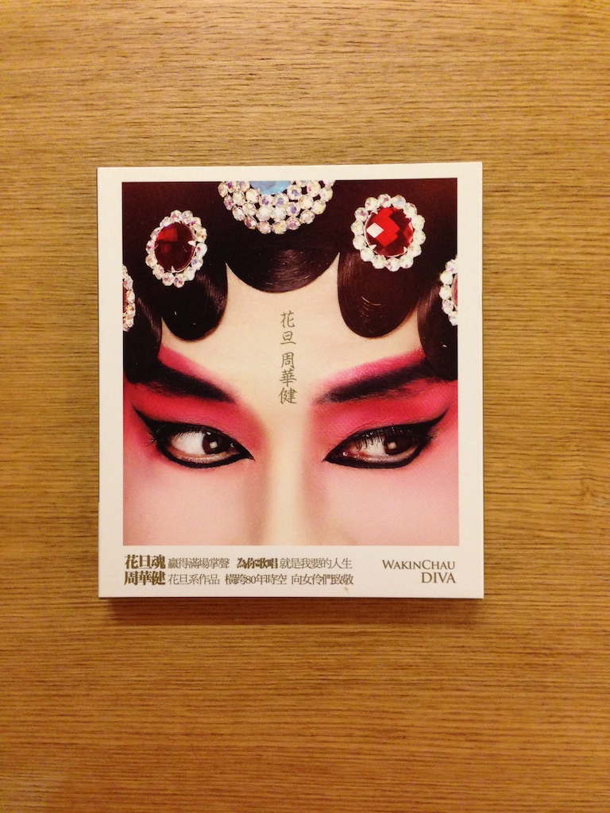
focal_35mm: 33
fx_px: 775
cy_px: 406
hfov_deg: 42.9
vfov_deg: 55.4
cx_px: 305
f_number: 2.4
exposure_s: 1/20
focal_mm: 4.12
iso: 250
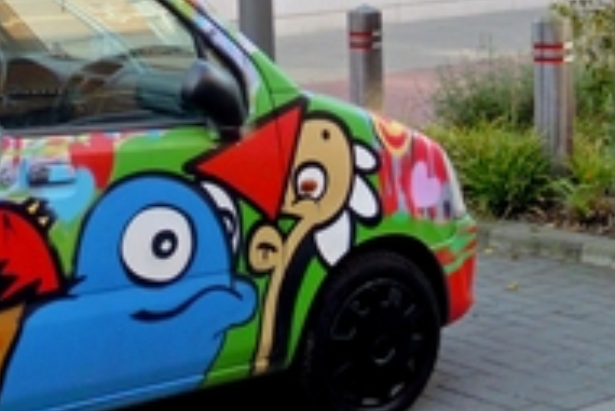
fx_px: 1573
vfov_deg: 14.7
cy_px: 29
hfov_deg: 21.2
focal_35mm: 92
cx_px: -23
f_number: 2.7
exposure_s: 1/320
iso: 100
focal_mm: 5
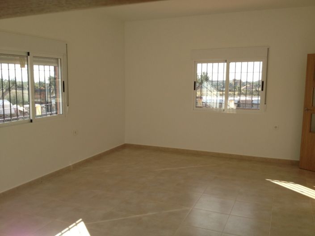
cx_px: 158
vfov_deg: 40.7
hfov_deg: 52.6
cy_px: 118
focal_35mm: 35
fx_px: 318
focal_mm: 4.28
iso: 50
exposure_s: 1/484
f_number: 2.4
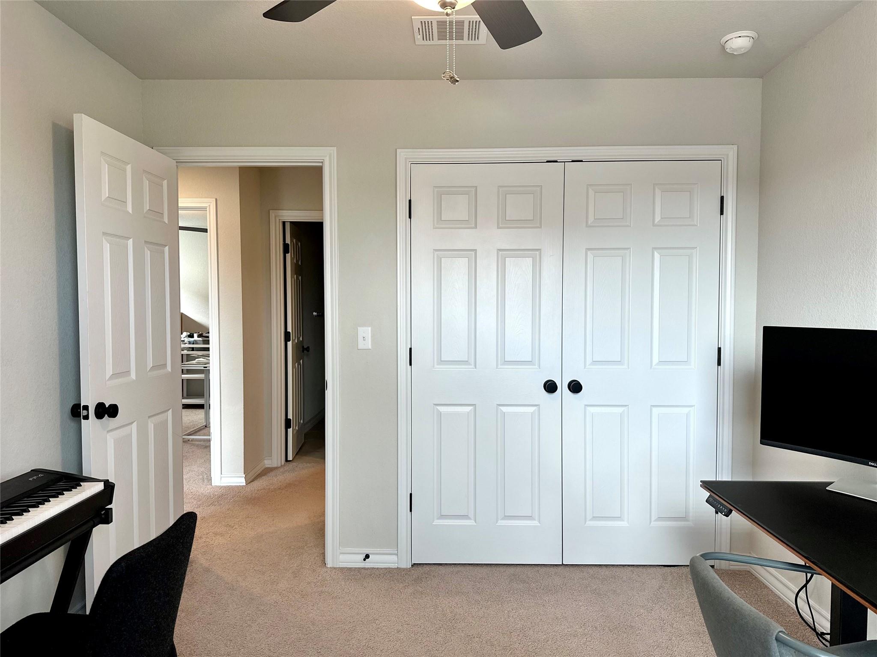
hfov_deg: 71.6
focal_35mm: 24
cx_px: 438
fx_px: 608
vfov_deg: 56.8
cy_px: 328
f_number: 1.78
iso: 125
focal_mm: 6.86
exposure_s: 1/120
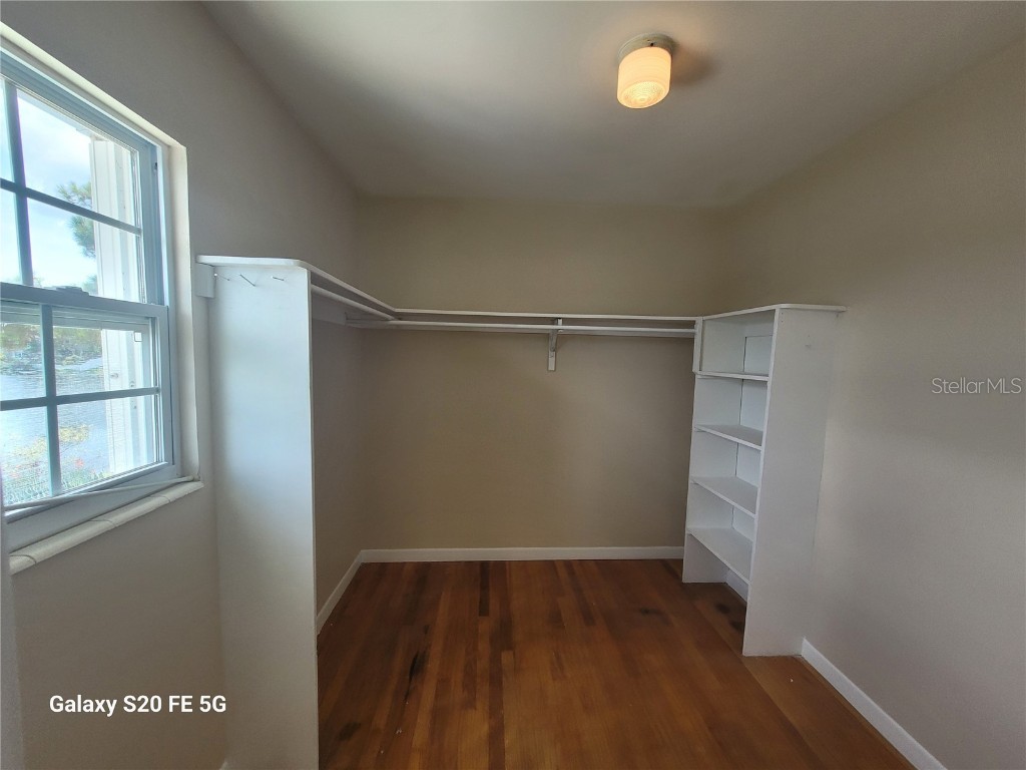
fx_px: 385
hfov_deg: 106.2
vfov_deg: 89.9
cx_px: 513
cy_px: 385
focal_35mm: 13
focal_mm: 1.74
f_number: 2.2
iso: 80
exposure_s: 1/120
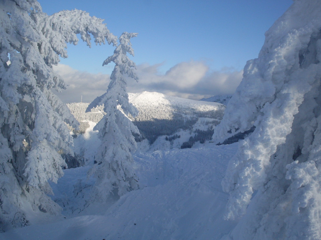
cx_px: 163
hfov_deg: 47.9
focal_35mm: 39
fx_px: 362
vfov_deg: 36.8
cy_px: 122
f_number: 8.4
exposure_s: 1/350
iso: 80
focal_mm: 6.3
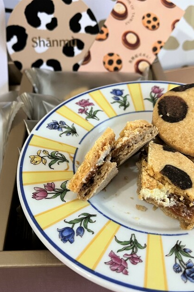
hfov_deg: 35.9
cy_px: 149
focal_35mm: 37
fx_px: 299
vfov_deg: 51.9
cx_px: 85
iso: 400
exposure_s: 1/40
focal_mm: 5.1
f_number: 1.6
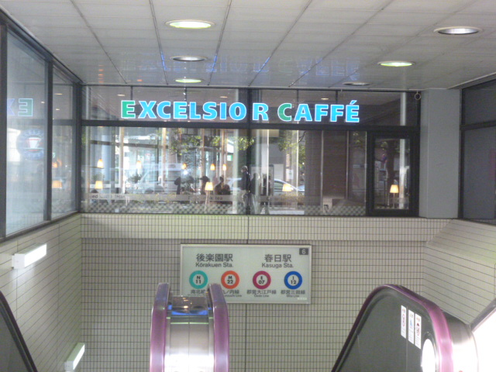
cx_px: 248
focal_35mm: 63
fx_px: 903
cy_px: 186
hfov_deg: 30.7
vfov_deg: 23.3
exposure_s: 1/60
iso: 800
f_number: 4.7
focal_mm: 11.2
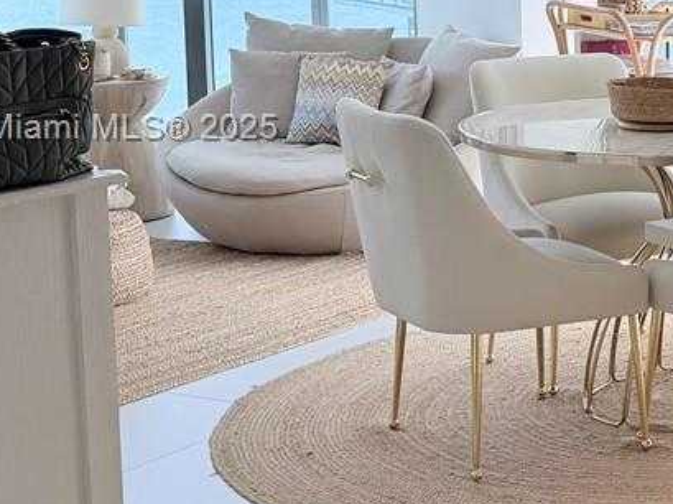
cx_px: 1068
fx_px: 1826
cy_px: 130
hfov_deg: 18.1
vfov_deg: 15.6
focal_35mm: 94
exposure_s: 1/992
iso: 100
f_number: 1.78
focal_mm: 6.76
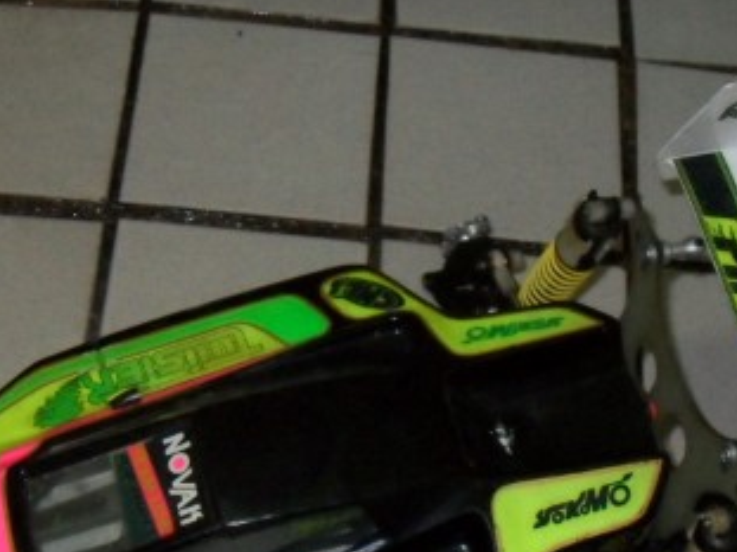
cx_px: 337
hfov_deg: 27.0
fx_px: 1532
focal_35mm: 72
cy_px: 543
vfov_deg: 19.9
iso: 400
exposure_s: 1/45
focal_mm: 6.2
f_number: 2.8
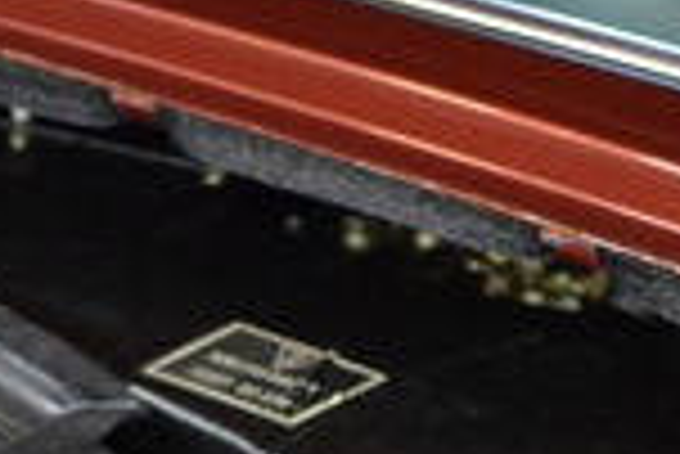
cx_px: 189
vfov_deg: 9.3
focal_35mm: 137
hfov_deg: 14.9
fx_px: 2590
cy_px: 939
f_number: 3.5
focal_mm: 18
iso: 1400
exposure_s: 1/30
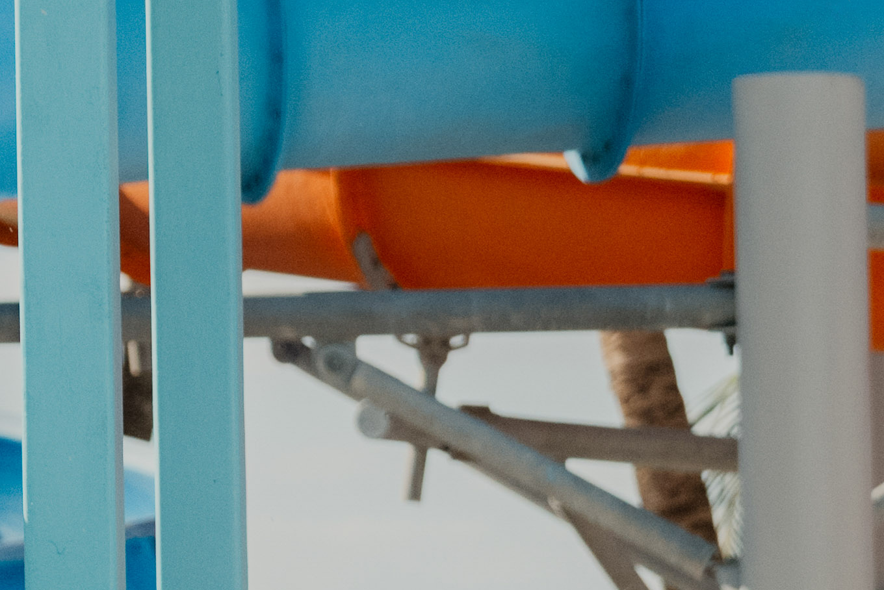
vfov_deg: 3.2
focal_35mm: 423
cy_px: -240
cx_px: -1463
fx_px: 10391
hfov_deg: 4.7
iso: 400
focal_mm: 70
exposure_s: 1/1250
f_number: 4.5
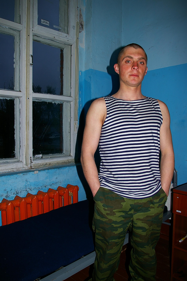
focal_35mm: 30
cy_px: 140
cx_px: 94
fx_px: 234
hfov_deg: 43.5
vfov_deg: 62.0
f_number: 5.6
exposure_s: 1/125
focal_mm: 20
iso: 200
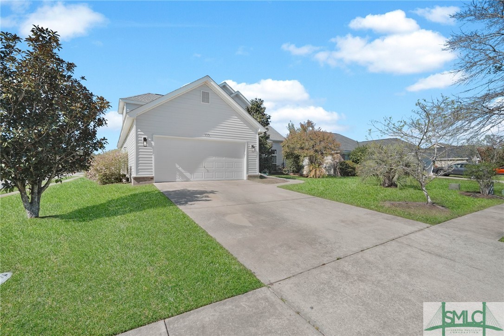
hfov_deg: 96.8
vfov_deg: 73.7
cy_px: 168
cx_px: 252
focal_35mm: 16
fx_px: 224
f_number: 9
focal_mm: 16
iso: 320
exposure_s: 1/250
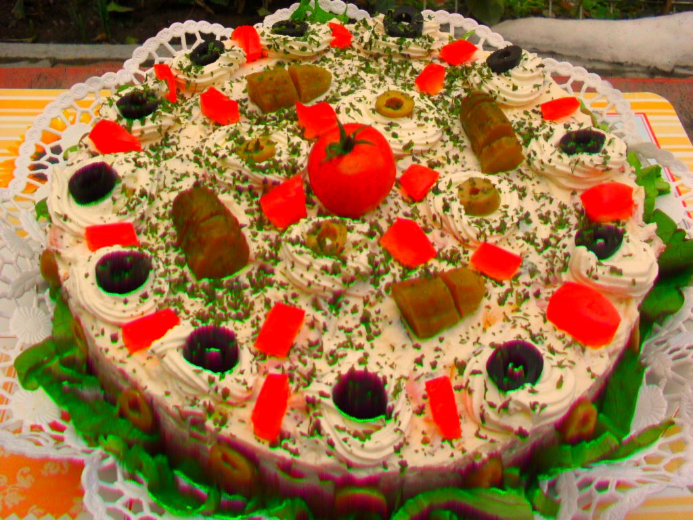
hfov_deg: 52.6
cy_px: 260
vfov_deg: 40.7
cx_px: 346
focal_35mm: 35
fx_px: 701
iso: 100
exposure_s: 1/350
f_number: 3.2
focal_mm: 6.3
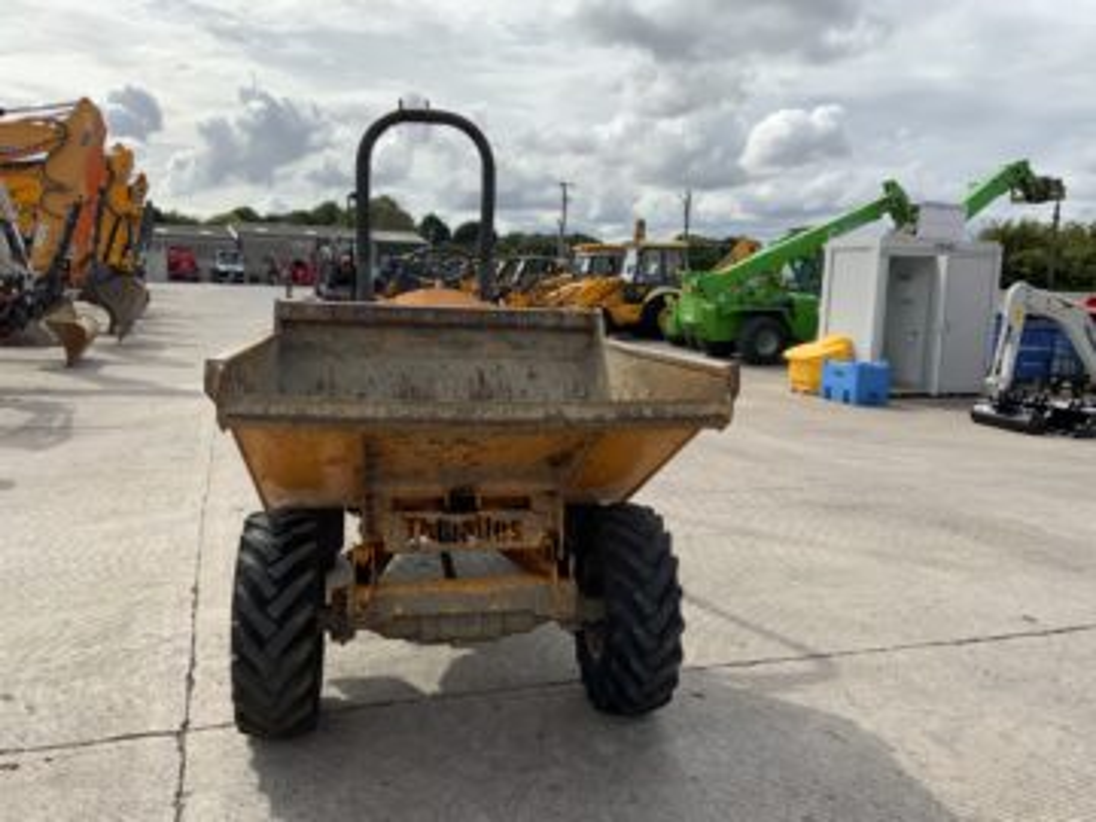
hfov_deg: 61.7
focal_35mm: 29
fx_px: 918
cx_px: 548
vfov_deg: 48.2
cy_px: 411
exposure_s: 1/2427
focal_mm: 3
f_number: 1.8
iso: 16
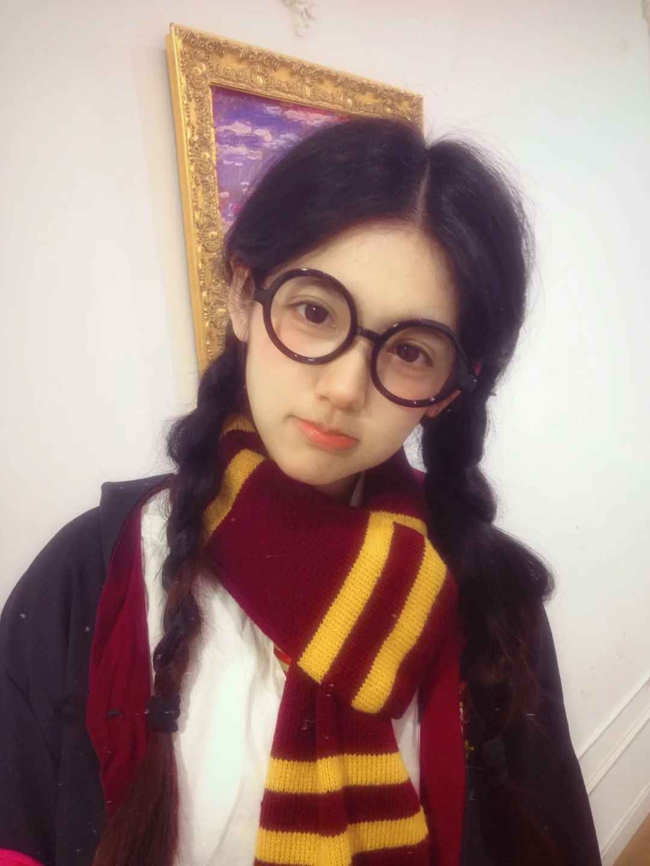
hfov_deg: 42.9
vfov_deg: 55.4
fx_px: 826
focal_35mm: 33
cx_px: 325
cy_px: 433
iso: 125
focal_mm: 4.12
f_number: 2.4
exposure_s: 1/20
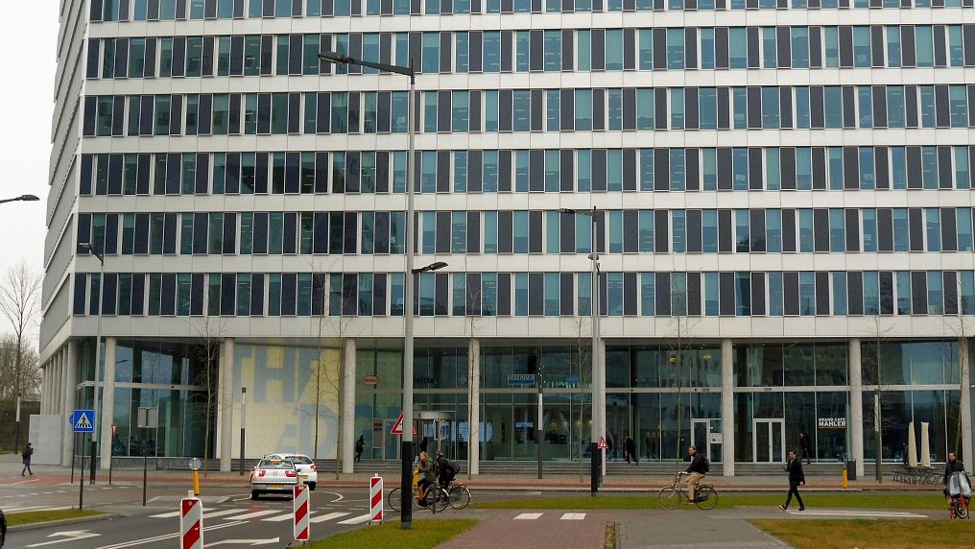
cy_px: 217
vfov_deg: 21.4
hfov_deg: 37.2
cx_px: 488
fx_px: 1448
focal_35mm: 56
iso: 100
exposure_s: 1/60
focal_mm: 9
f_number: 4.4
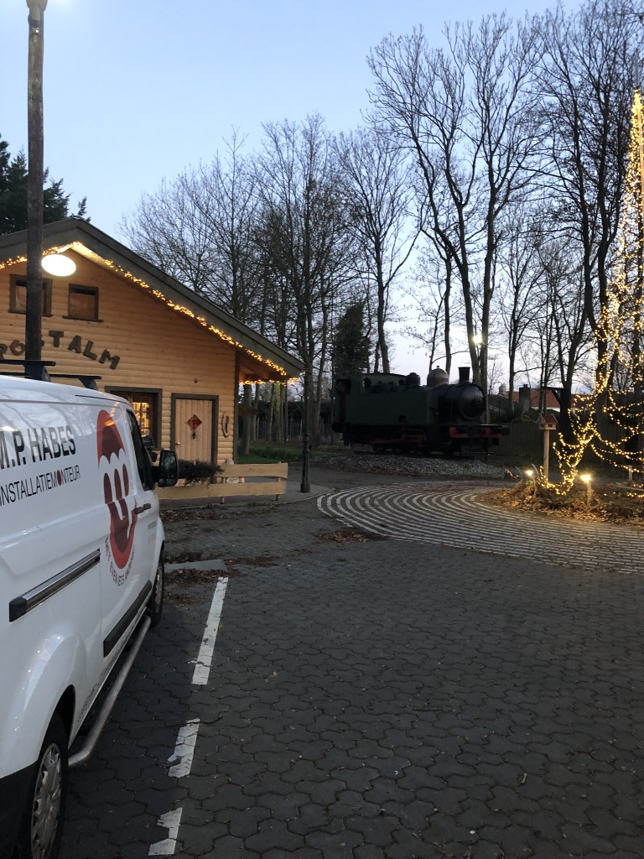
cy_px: 430
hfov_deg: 49.7
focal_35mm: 28
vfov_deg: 63.4
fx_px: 695
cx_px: 322
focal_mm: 3.99
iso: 100
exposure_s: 1/9
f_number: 1.8
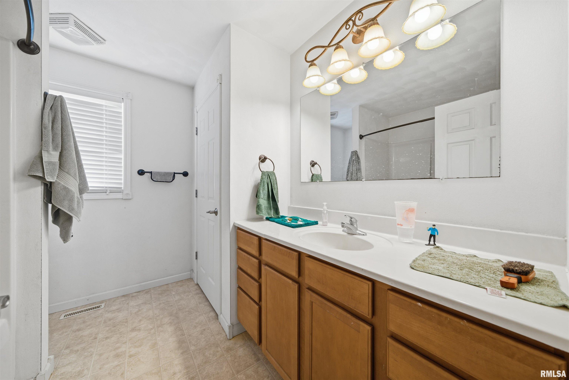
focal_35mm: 12
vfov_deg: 90.0
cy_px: 190
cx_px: 284
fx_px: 190
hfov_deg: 112.6
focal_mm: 12
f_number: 6.3
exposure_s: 1/100
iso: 100
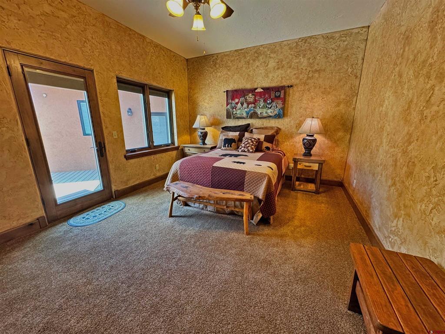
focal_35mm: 14
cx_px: 222
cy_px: 167
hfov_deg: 102.1
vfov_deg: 85.7
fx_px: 180
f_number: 2.2
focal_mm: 2.22
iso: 320
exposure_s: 1/60
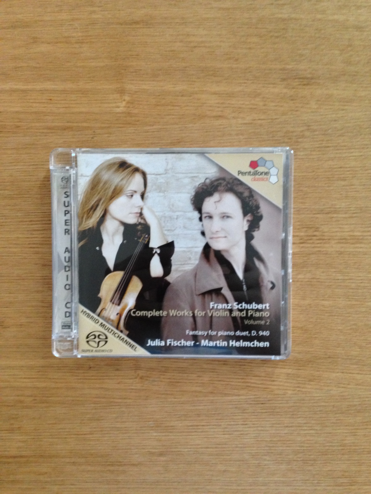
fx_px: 472
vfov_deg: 55.4
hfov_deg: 42.9
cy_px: 247
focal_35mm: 33
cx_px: 186
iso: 400
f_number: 2.4
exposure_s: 1/15
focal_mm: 4.13
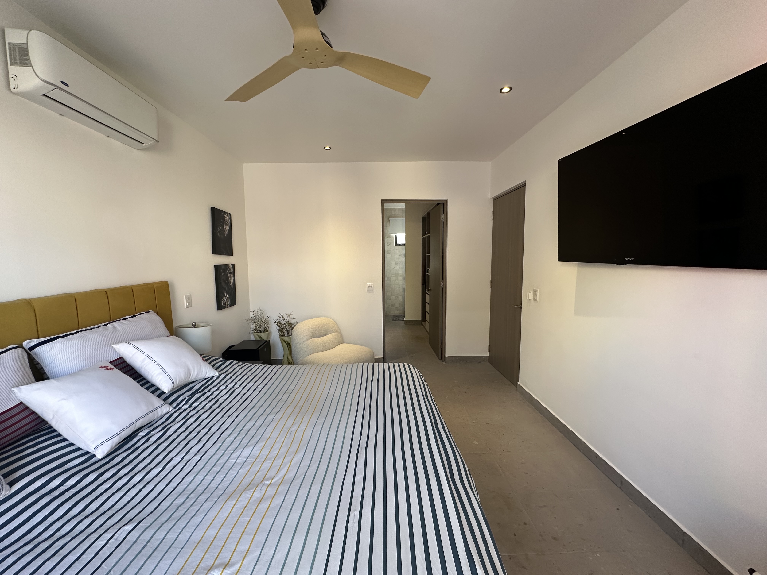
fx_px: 310
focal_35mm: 14
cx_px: 384
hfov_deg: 102.1
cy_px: 288
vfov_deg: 85.7
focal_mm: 2.22
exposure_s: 1/99
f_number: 2.2
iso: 125
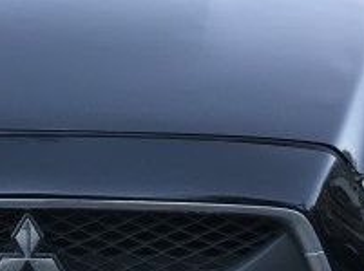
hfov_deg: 13.7
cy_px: 72
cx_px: 11
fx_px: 1501
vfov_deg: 10.3
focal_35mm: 143
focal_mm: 3.99
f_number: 1.8
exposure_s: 1/60
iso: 25
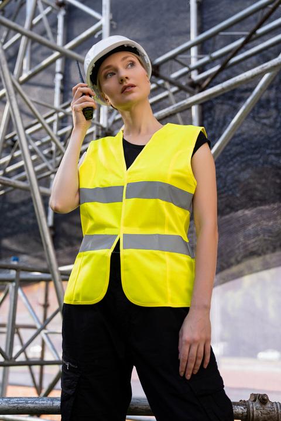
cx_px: 140
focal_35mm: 44
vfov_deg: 44.5
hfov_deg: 30.5
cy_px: 210
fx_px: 515
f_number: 2.8
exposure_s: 1/500
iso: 320
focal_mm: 44
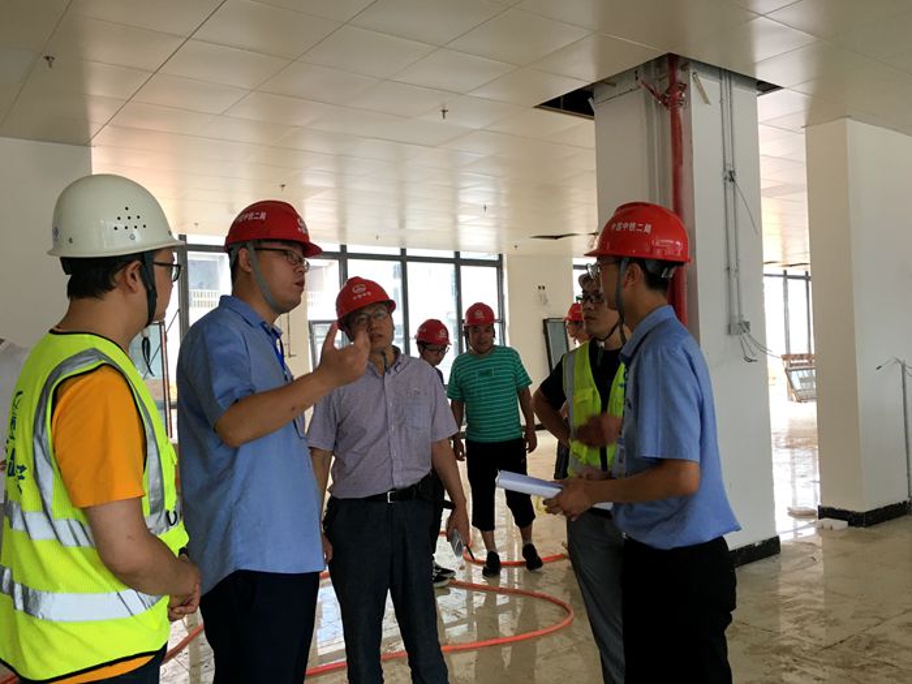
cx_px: 456
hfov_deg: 61.7
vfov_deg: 48.2
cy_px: 342
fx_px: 764
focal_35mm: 29
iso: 50
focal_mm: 4.15
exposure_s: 1/33
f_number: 2.2
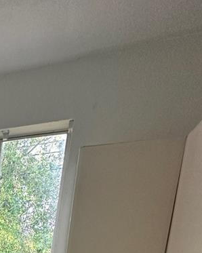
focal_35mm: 44
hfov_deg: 25.8
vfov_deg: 31.0
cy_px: 341
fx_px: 329
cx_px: -98
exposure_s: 1/60
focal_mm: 2.22
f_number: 2.2
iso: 200
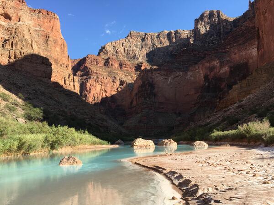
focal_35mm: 29
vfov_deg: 48.2
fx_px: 230
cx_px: 137
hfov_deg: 61.7
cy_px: 102
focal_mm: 4.15
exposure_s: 1/739
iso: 25
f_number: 2.2
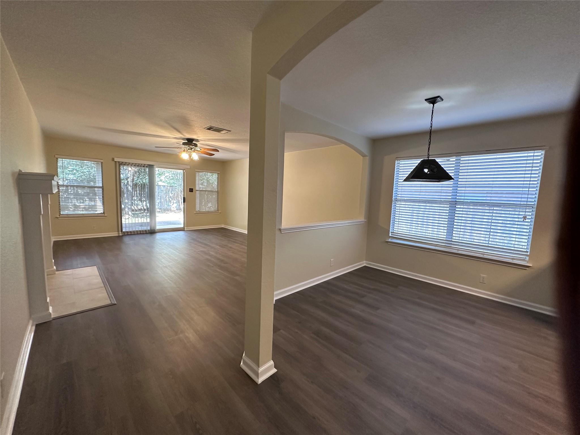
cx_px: 290
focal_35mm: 14
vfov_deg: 85.7
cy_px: 218
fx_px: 235
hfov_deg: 102.1
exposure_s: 1/60
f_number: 2.2
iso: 250
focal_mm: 2.22
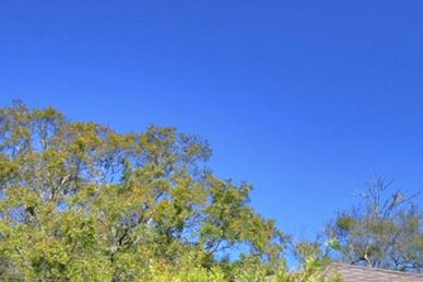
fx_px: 728
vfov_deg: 19.4
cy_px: 412
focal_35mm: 62
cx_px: 156
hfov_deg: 32.2
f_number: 4.5
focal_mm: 10
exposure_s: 1/1000
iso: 100
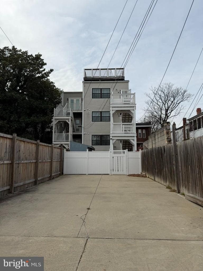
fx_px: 188
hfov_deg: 56.8
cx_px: 102
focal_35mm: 24
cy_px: 136
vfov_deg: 71.6
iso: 80
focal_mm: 6.76
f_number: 1.78
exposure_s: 1/5319
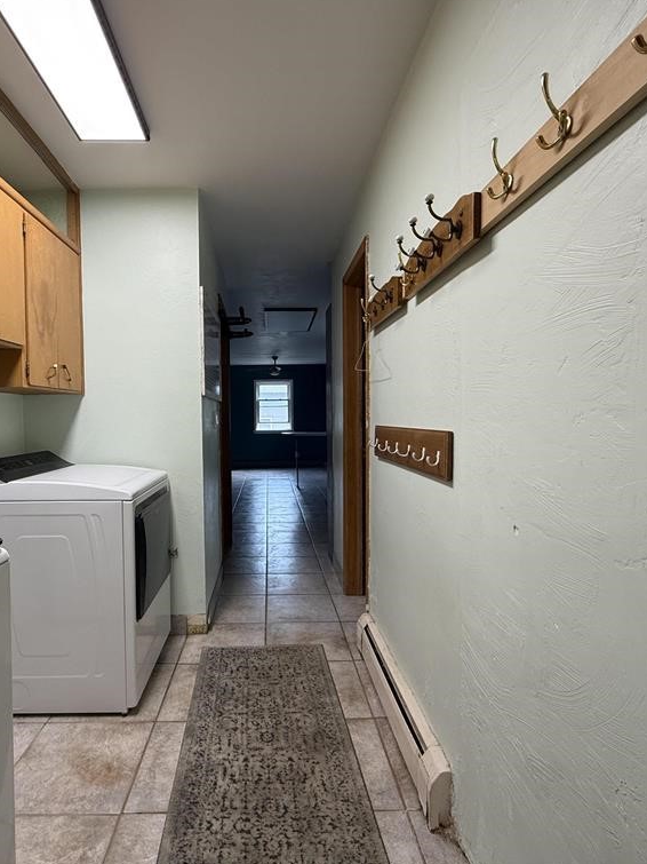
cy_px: 431
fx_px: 474
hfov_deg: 68.2
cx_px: 270
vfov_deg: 84.7
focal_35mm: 19
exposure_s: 1/120
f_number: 2.2
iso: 160
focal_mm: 2.22
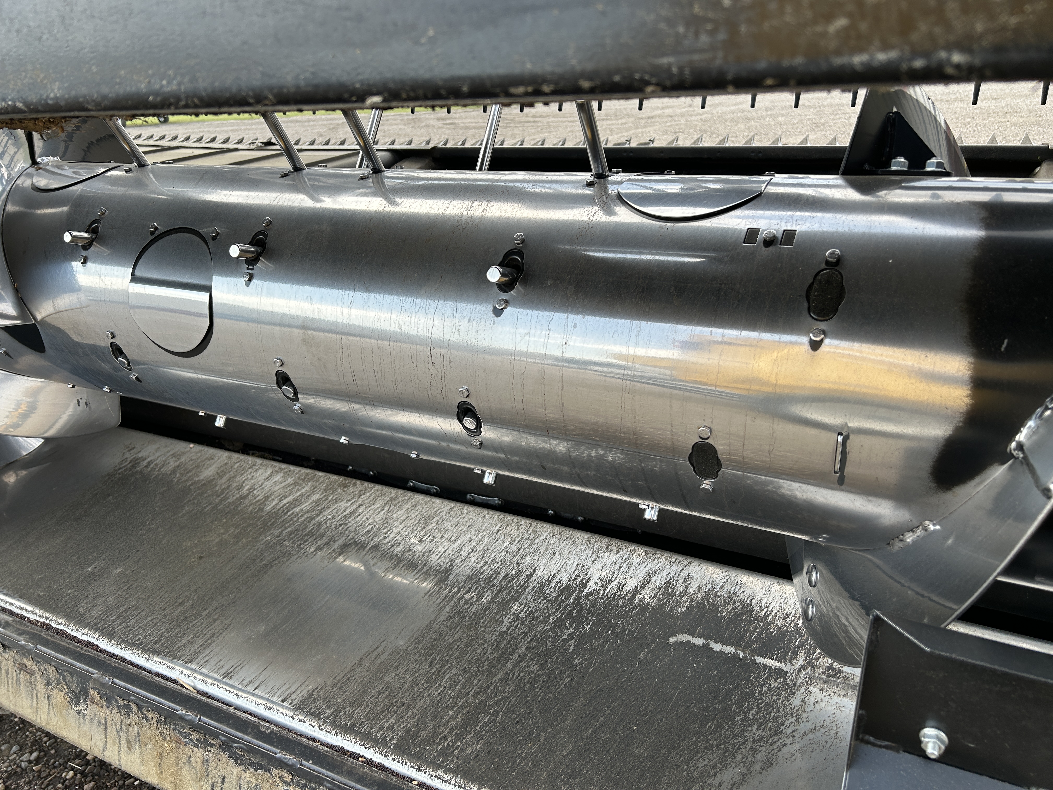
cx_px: 526
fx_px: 791
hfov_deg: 67.3
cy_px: 395
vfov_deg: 53.1
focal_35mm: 26
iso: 50
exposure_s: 1/632
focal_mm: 5.7
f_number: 1.5
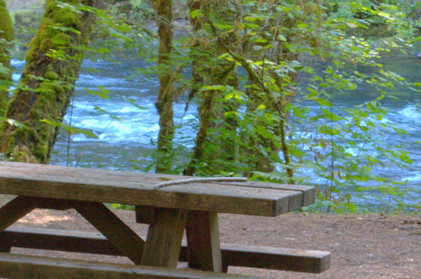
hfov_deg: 9.3
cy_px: 180
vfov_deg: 6.2
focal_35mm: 222
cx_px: 237
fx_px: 2597
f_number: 5.6
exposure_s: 1/50
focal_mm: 55
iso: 400
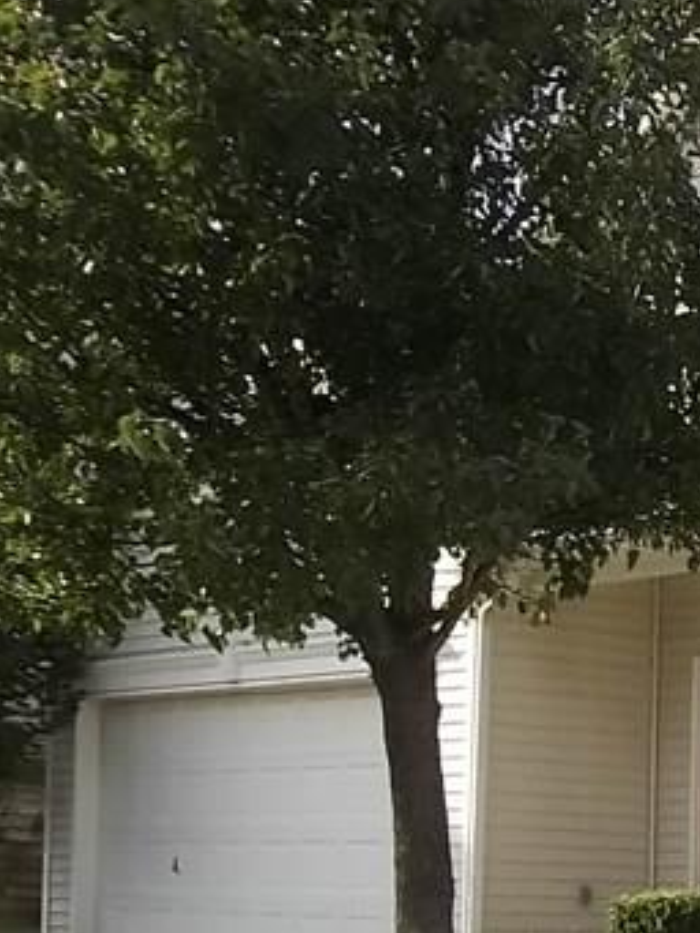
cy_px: 876
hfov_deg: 15.5
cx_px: 1288
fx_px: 2183
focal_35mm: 81
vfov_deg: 23.4
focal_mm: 4.9
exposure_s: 1/100
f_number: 8.9
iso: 80
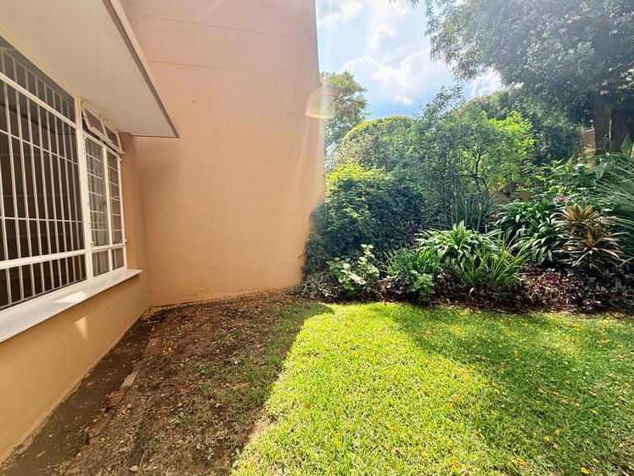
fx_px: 275
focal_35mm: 15
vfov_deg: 81.7
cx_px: 311
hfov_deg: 98.2
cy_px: 229
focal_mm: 2.22
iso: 50
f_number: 2.2
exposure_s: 1/390
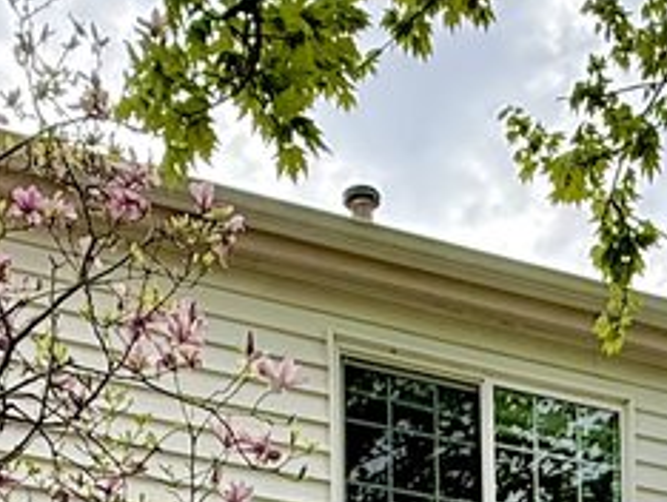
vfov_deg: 13.7
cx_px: 485
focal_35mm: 86
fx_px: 1659
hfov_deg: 22.6
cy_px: 1110
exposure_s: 1/527
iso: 64
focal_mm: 2.22
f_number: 2.2
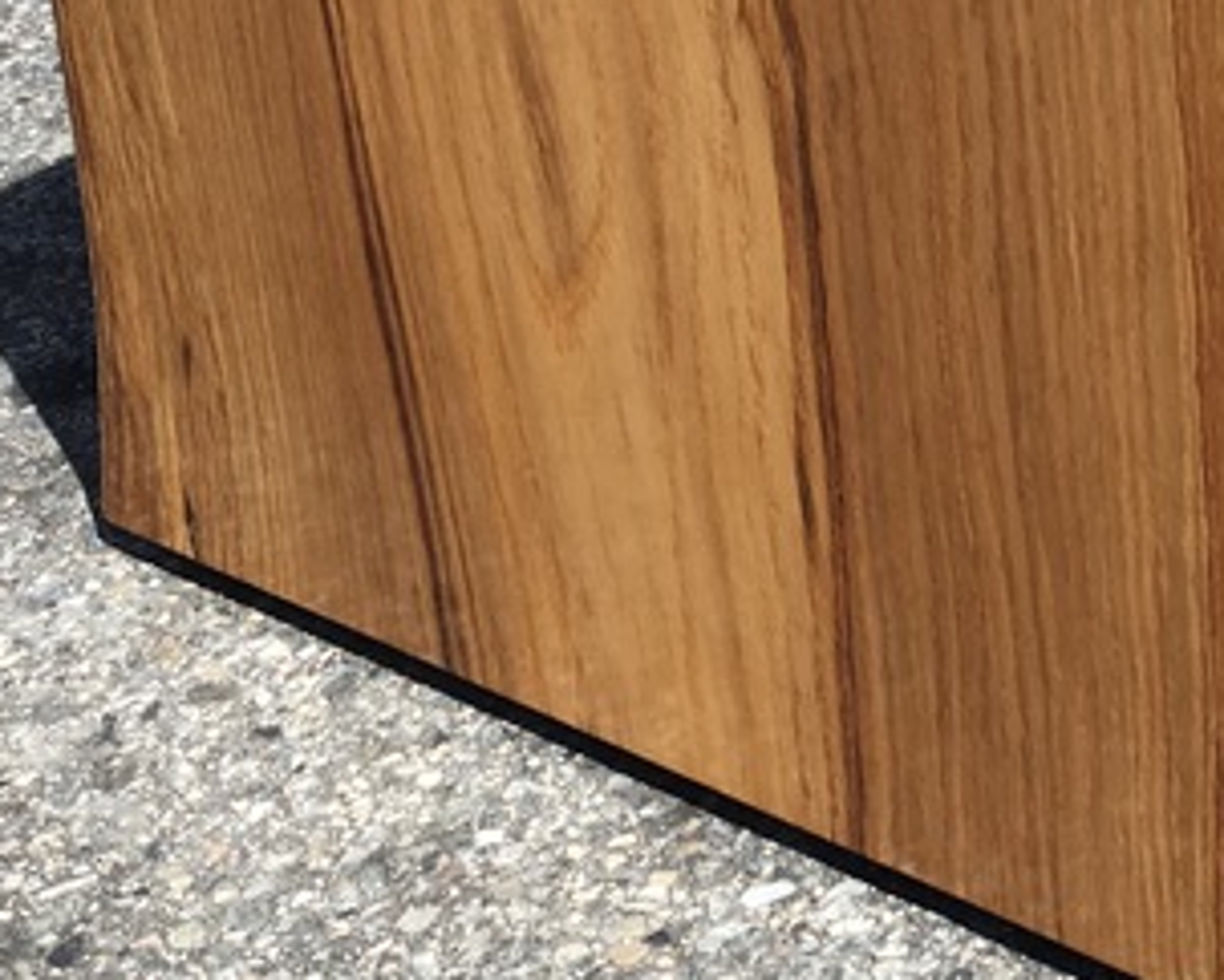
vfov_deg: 15.6
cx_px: 1475
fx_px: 3480
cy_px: -97
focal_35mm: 96
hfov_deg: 18.8
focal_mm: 4.15
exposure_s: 1/1068
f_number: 2.2
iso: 25
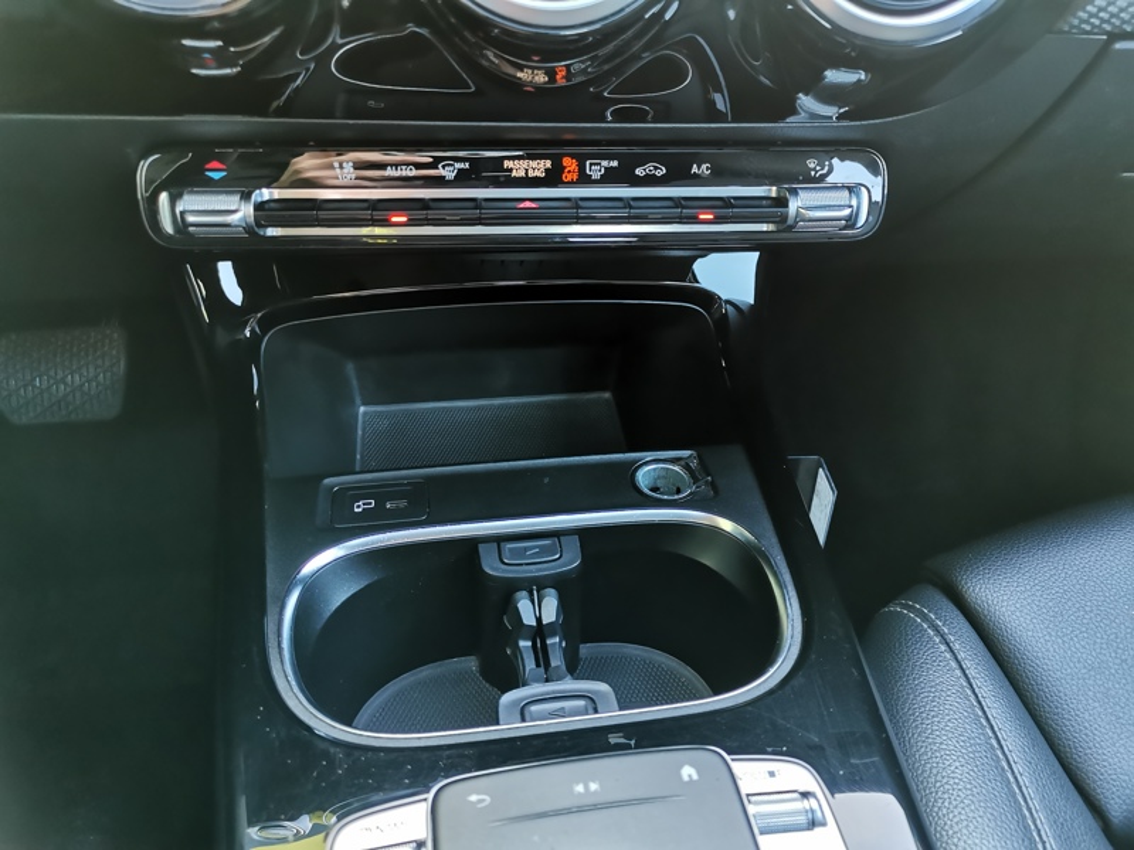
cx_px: 567
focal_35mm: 27
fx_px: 885
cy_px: 425
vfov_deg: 51.4
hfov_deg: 65.3
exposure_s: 1/50
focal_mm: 5.58
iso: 200
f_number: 1.8
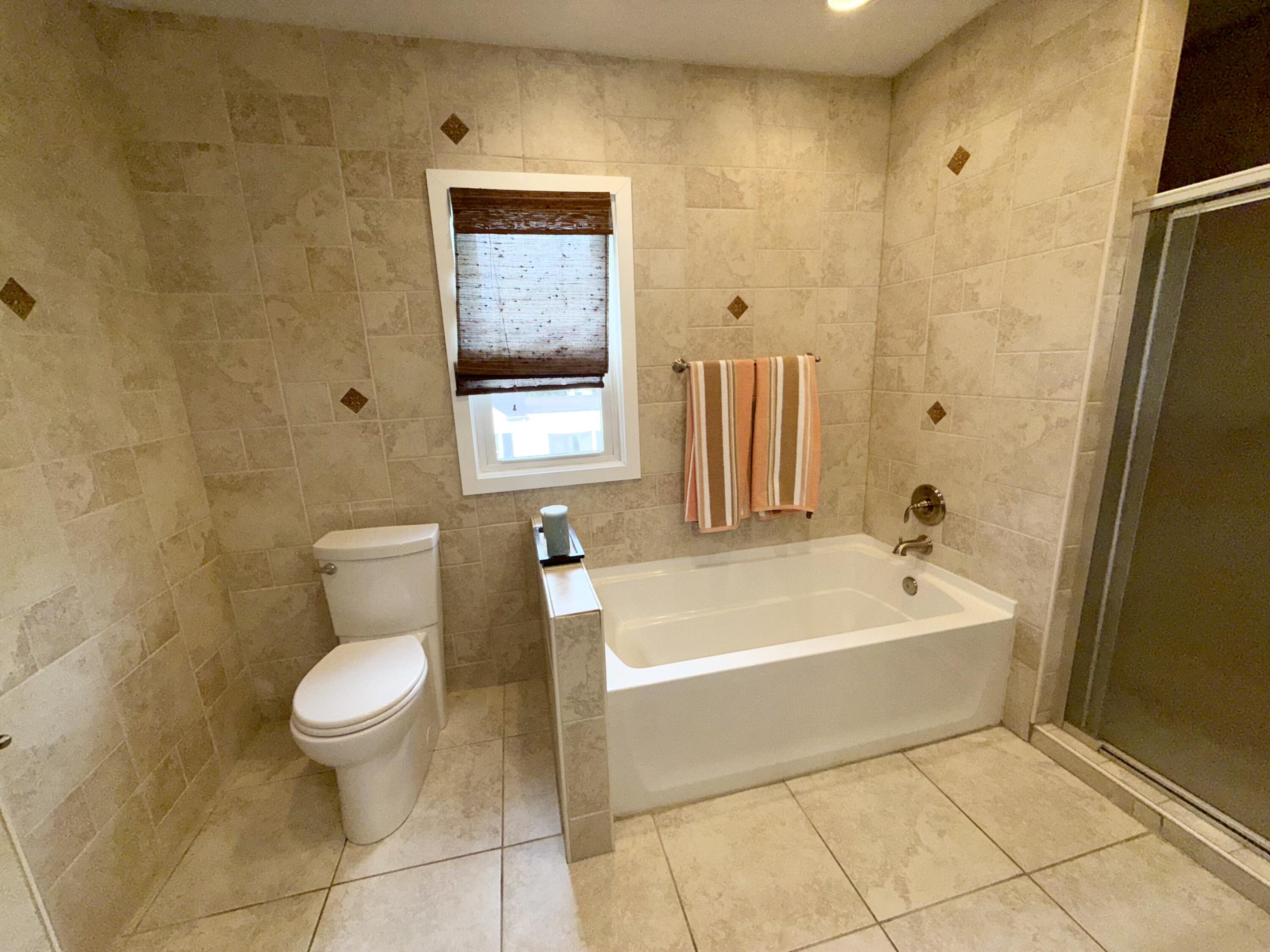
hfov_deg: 102.1
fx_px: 514
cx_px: 635
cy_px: 476
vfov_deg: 85.7
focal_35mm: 14
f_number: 2.2
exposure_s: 1/122
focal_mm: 2.22
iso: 25
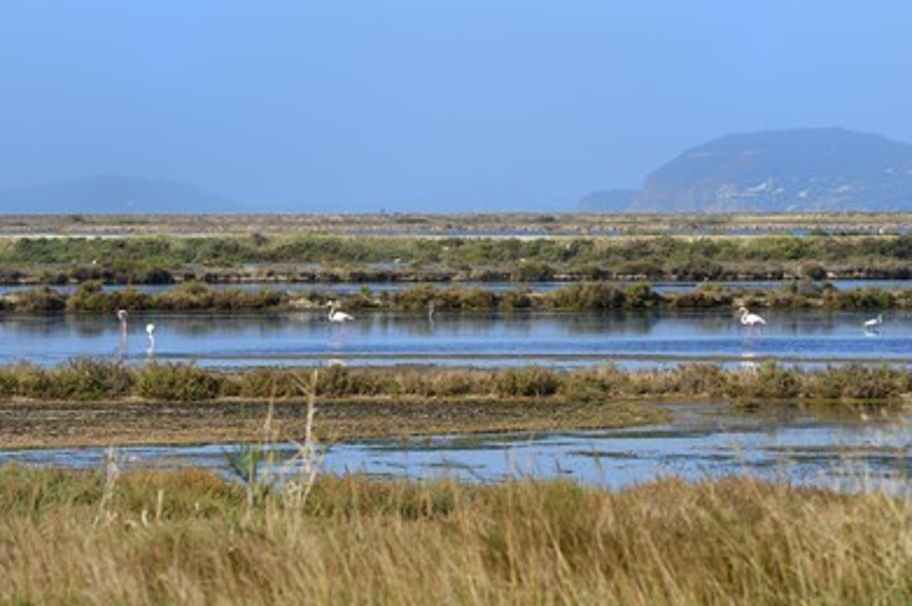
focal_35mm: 215
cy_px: 291
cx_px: 473
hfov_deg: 9.6
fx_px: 5442
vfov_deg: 6.4
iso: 200
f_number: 10
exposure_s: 1/320
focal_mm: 200
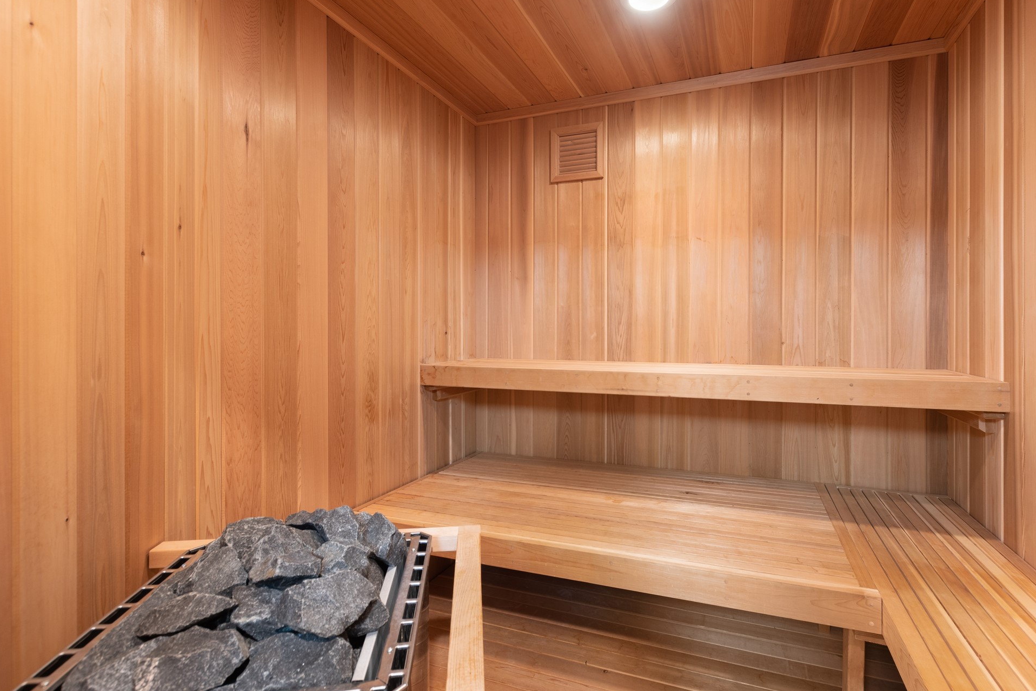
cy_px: 324
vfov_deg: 70.4
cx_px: 546
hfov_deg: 93.2
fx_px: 489
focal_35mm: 17
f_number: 6.3
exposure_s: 2.5
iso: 100
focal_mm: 10
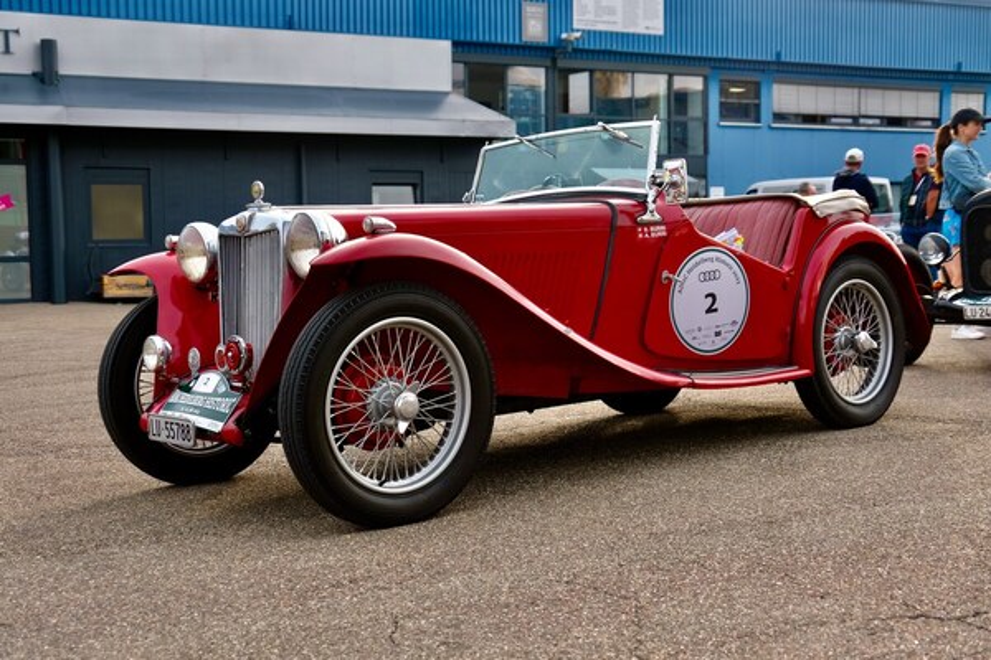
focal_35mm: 46
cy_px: 330
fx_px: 1266
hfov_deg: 42.7
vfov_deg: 29.2
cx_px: 496
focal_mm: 30.9
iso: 200
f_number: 4.3
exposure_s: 1/150
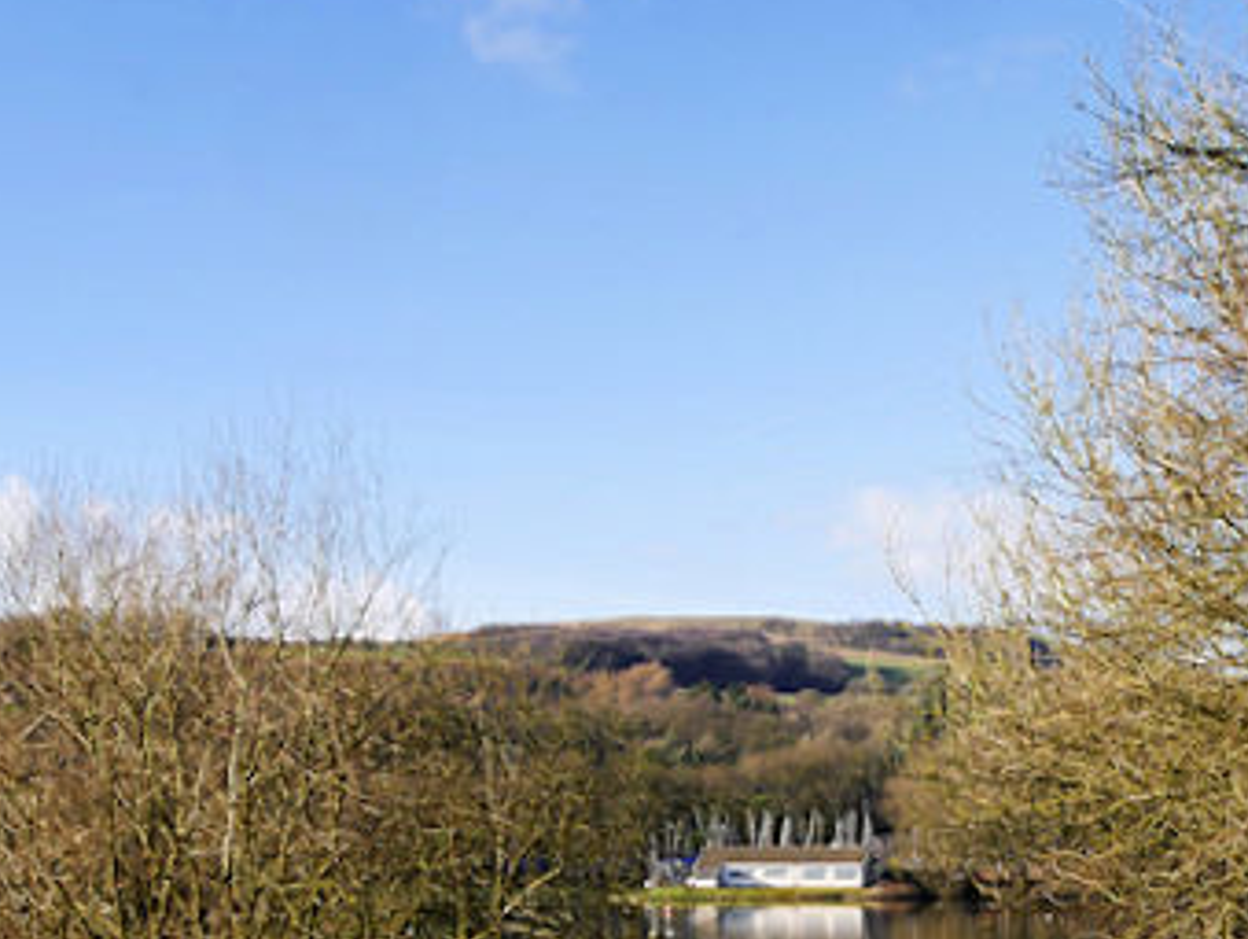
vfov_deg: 19.3
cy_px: 965
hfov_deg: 25.9
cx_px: 976
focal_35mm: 74
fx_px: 2671
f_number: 7.1
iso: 200
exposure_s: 1/250
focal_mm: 17
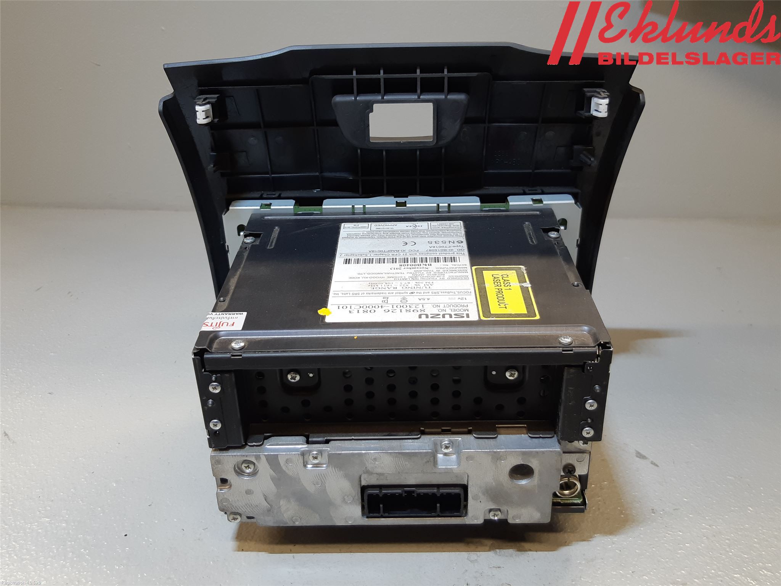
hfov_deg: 67.3
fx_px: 587
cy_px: 293
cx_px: 390
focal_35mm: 26
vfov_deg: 53.1
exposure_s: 1/50
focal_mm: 3.93
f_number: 1.7
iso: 64
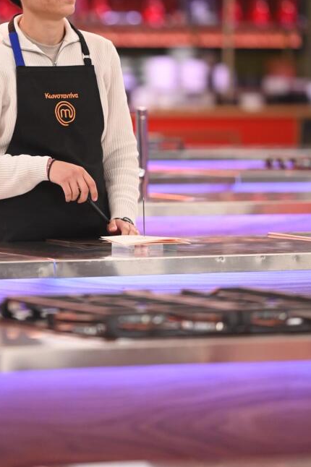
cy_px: 135
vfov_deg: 6.7
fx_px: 3982
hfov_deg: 4.5
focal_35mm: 307
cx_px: 95
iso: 3200
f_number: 3.2
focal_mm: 200
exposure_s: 1/200
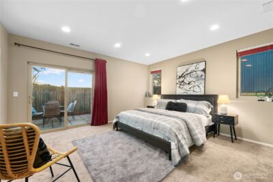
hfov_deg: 104.2
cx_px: 136
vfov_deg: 81.3
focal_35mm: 14
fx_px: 106
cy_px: 91
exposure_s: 1/5
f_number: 6.3
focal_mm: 14
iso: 640
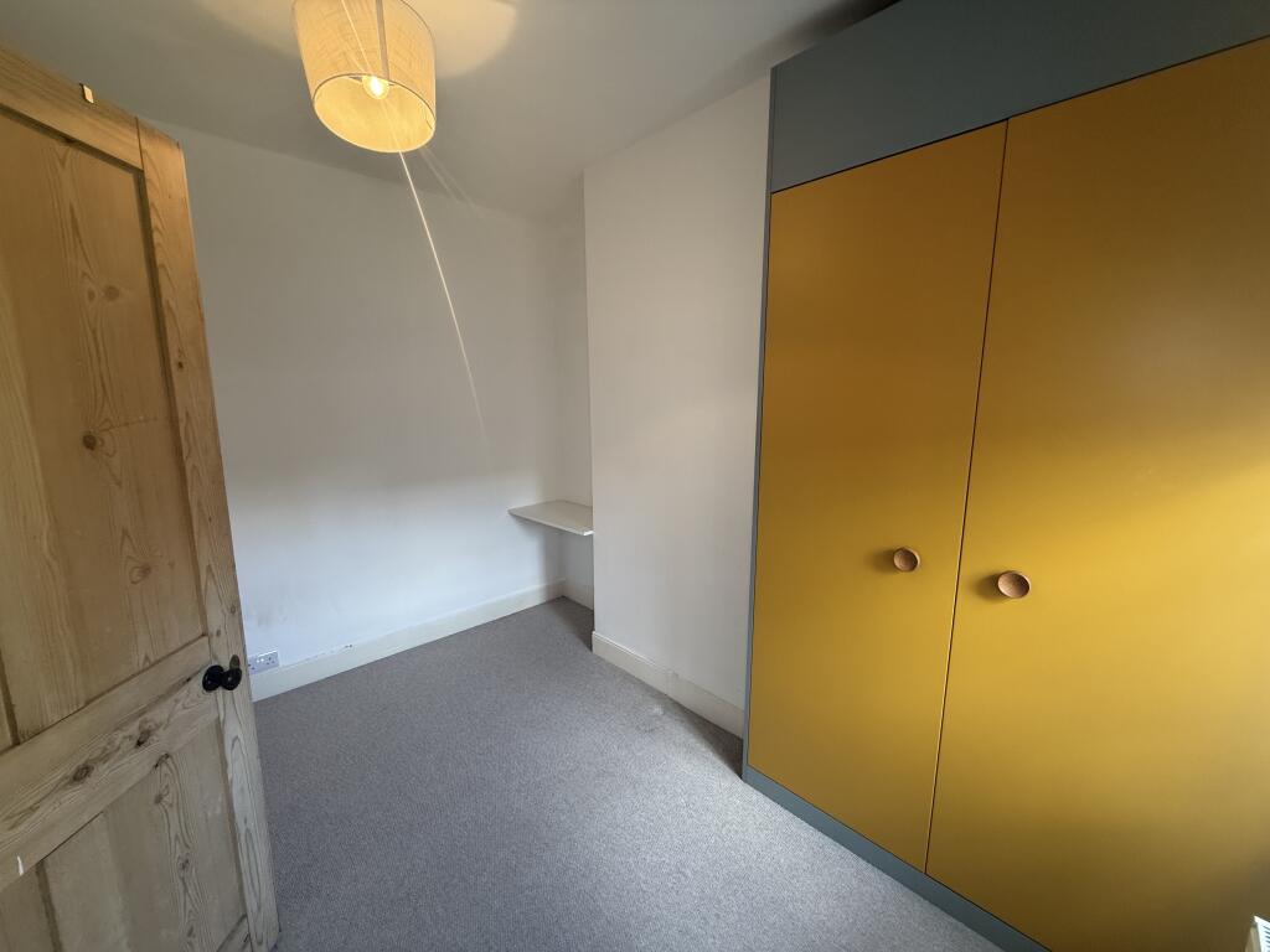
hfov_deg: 102.1
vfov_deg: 85.7
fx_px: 514
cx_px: 635
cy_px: 476
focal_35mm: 14
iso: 160
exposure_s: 1/100
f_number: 2.2
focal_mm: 2.22
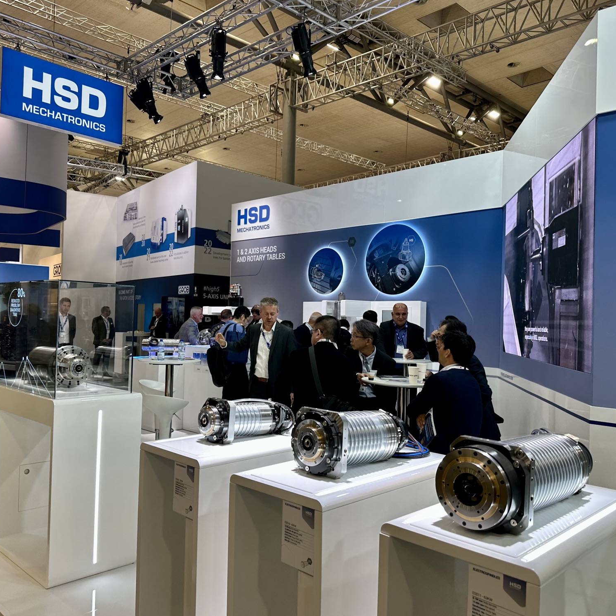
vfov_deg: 55.6
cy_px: 309
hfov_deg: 55.6
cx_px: 284
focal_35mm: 29
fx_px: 584
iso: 50
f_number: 1.78
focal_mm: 6.86
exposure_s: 1/111
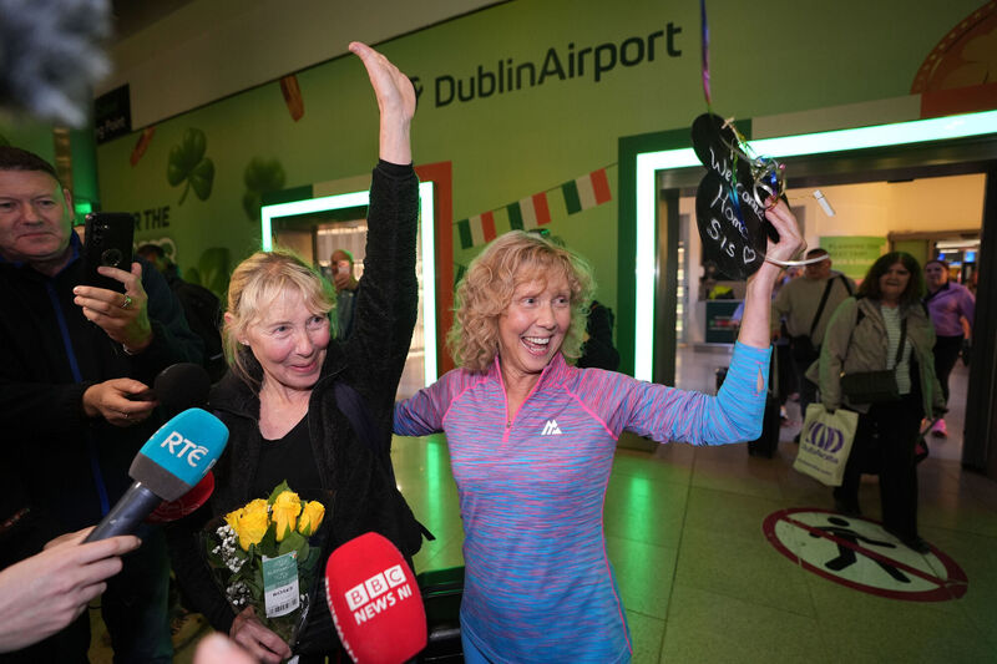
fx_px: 443
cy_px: 332
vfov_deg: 73.7
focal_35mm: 16
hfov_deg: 96.7
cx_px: 498
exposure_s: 1/160
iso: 2000
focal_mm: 16
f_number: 2.8
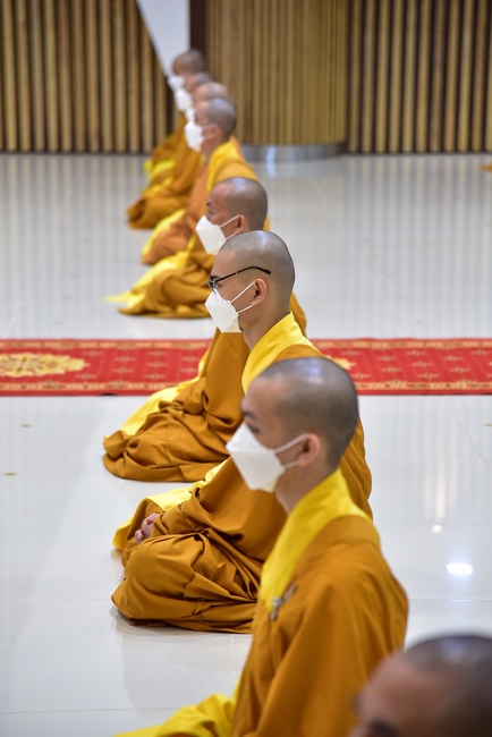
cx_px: 246
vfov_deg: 17.1
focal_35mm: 120
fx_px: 2457
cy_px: 368
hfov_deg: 11.4
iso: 1250
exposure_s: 1/60
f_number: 4
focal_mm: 120
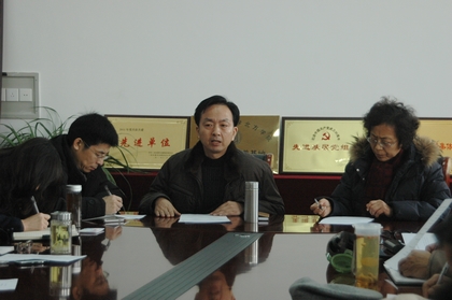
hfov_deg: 19.5
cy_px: 150
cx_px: 226
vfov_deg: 13.0
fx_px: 1317
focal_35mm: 105
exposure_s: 1/80
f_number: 5.3
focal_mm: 70
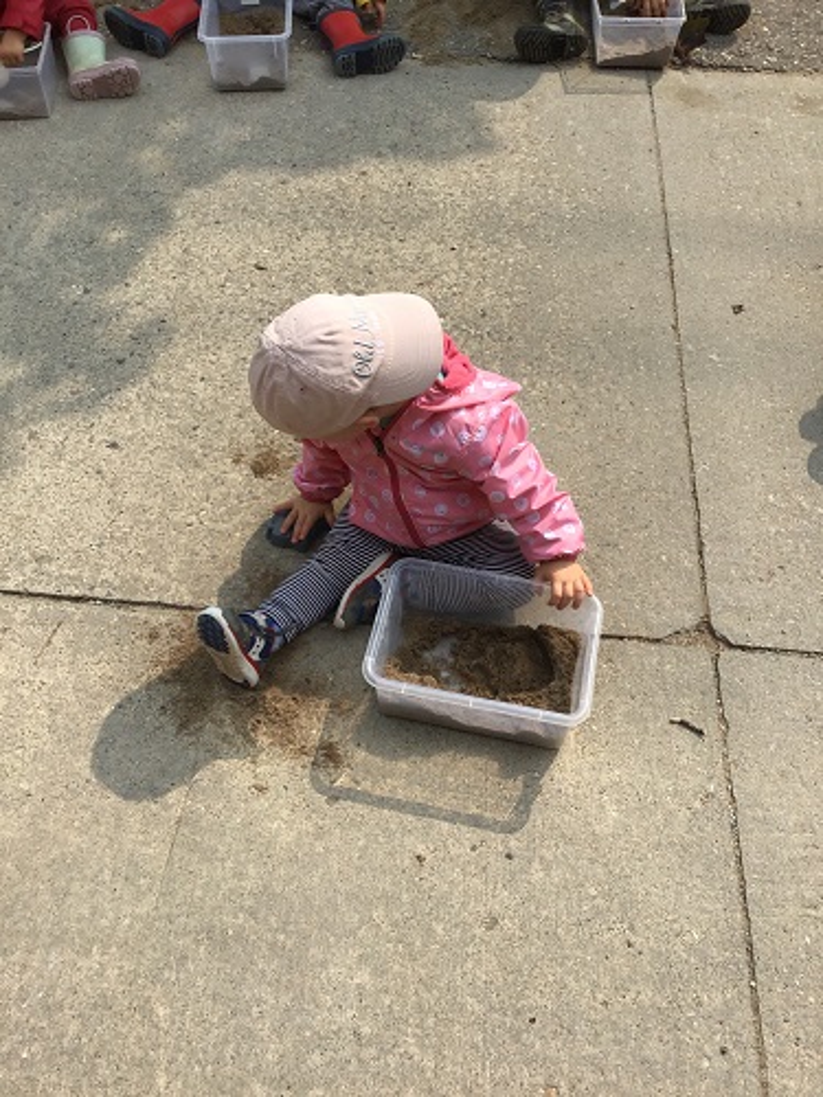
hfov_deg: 45.4
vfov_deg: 58.4
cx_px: 412
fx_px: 983
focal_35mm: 31
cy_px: 548
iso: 25
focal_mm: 3.3
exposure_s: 1/1181
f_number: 2.4
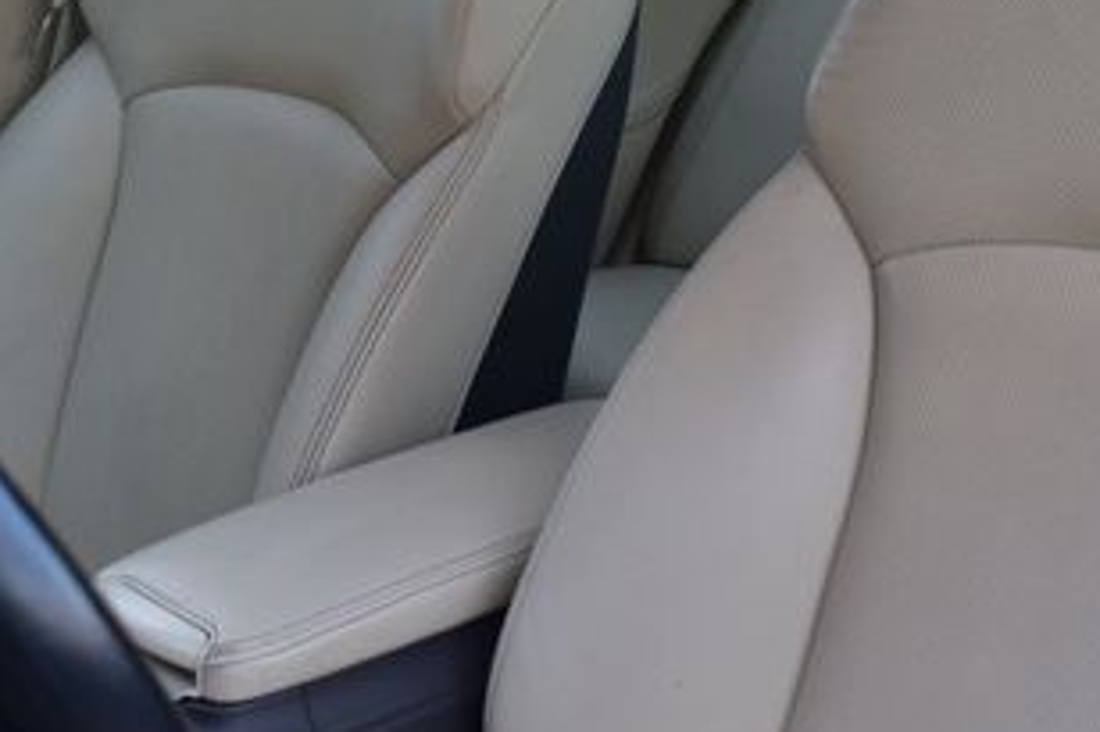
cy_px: 168
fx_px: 2383
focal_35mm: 78
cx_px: 568
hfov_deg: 26.0
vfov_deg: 17.3
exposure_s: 1/25
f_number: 7.1
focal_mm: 25
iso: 400
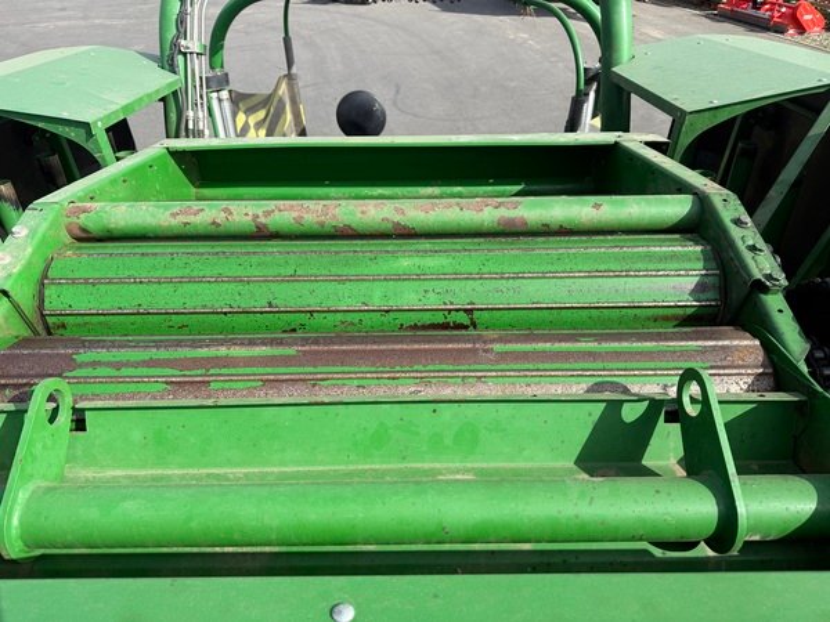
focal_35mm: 24
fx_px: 575
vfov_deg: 56.8
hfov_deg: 71.6
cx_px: 415
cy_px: 311
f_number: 1.78
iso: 80
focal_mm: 6.76
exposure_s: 1/2907
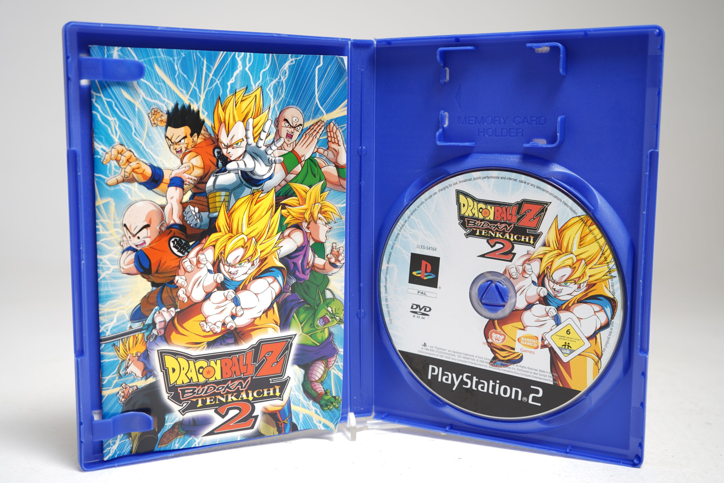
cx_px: 362
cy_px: 242
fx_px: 764
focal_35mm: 38
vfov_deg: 35.1
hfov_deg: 50.7
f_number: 5.6
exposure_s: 1/3
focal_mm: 38
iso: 64
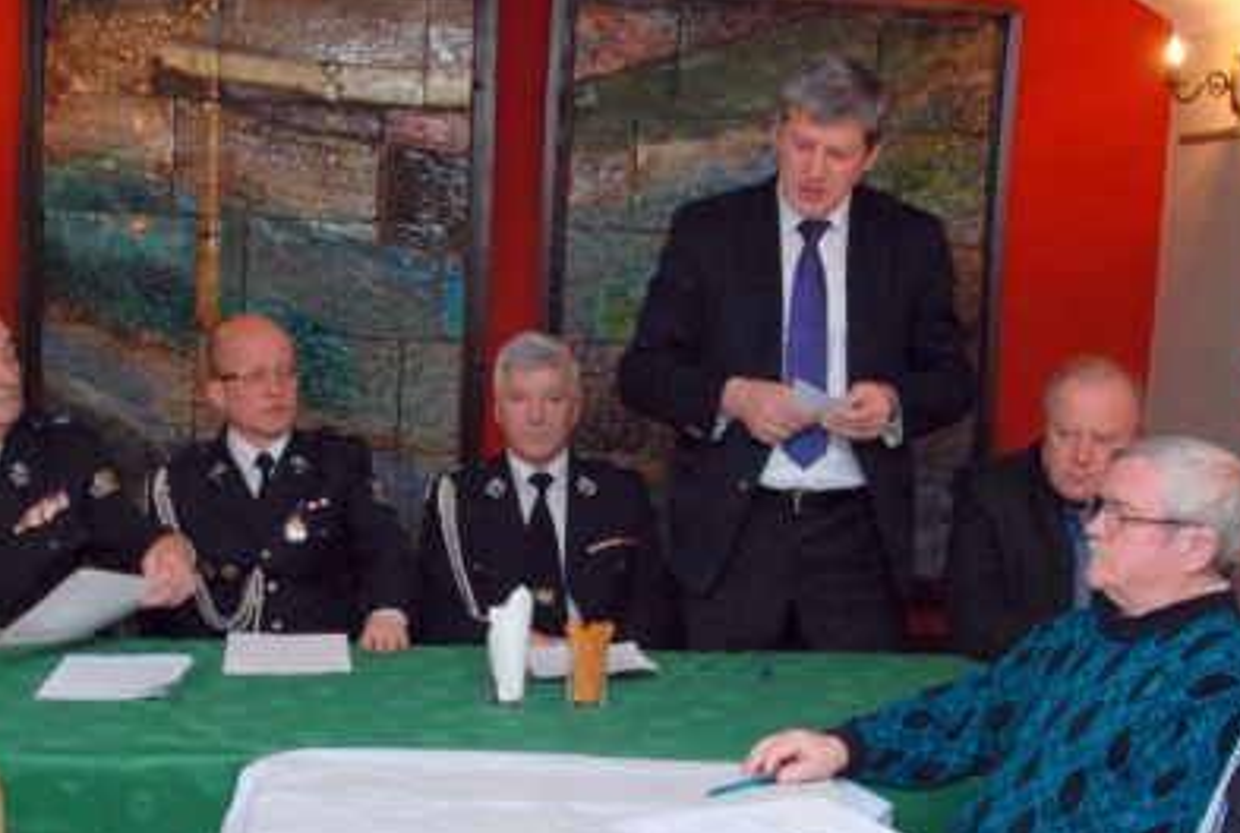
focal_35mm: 61
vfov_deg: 22.3
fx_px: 2106
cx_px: 574
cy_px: 536
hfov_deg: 32.8
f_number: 7.1
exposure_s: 1/60
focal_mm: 20
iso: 800
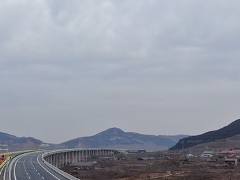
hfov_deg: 34.1
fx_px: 381
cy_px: 138
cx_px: 58
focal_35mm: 55
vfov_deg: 26.2
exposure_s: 1/500
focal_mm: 4.39
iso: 100
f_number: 2.8
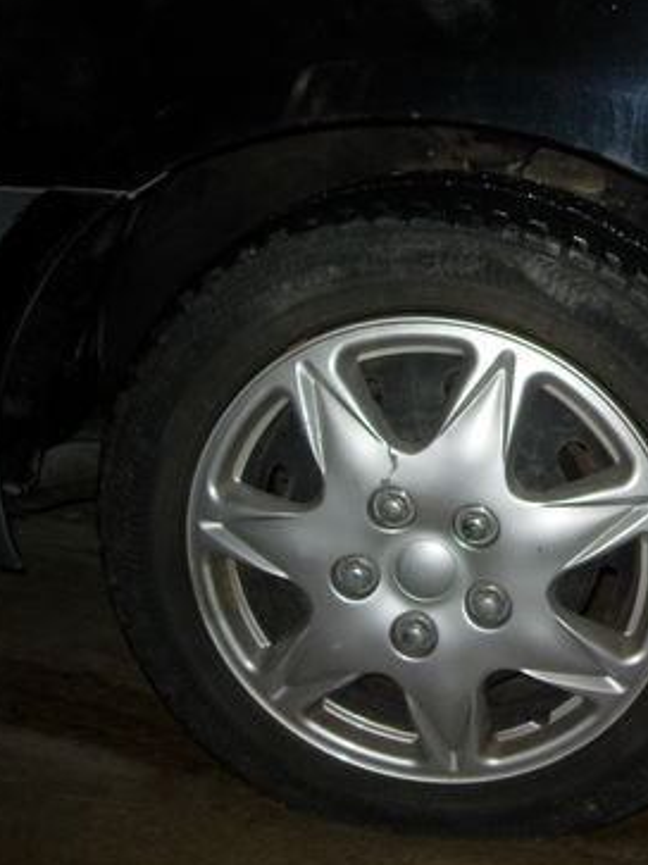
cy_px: 305
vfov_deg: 28.8
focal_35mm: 67
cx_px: 669
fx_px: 1673
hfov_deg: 21.1
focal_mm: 7.8
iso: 79
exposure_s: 1/64
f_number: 2.8
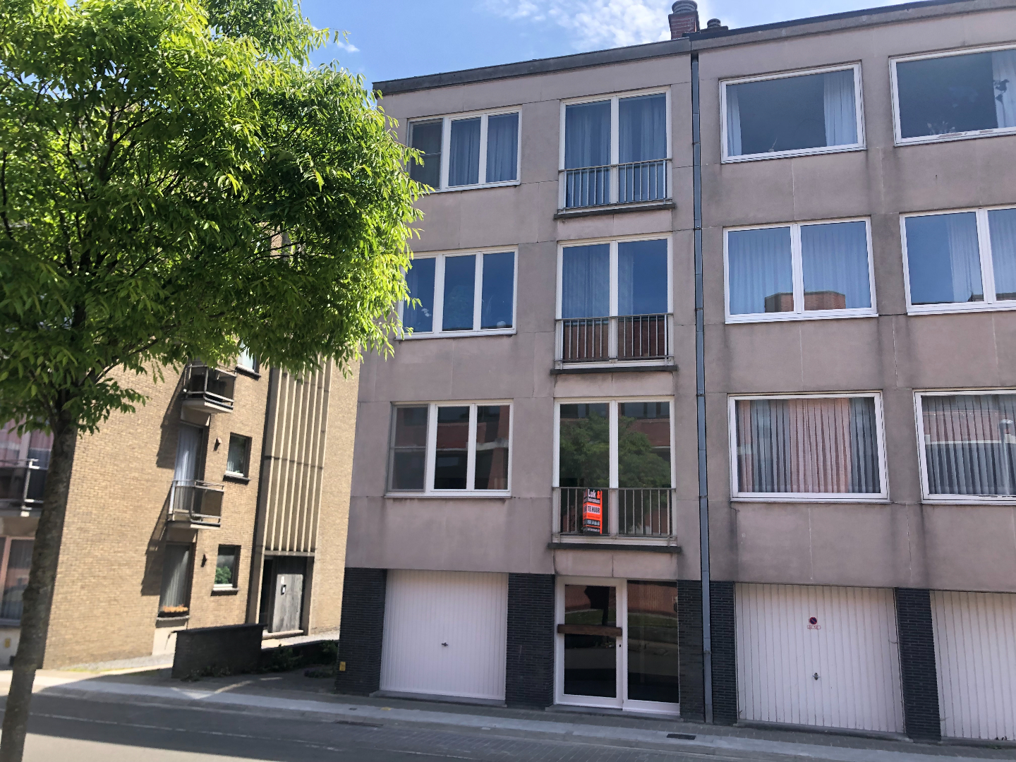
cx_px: 508
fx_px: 822
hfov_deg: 63.4
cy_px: 381
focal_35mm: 28
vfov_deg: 49.7
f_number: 1.8
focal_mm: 3.99
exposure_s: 1/823
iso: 20
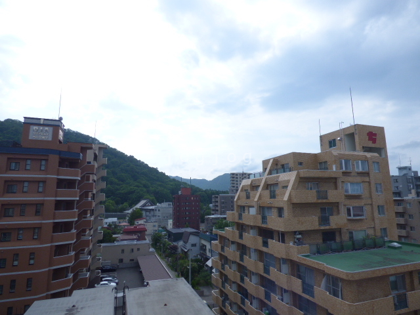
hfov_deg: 81.7
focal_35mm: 20
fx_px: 243
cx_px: 210
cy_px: 158
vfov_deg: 66.0
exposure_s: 1/1600
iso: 100
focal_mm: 3.58
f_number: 3.5
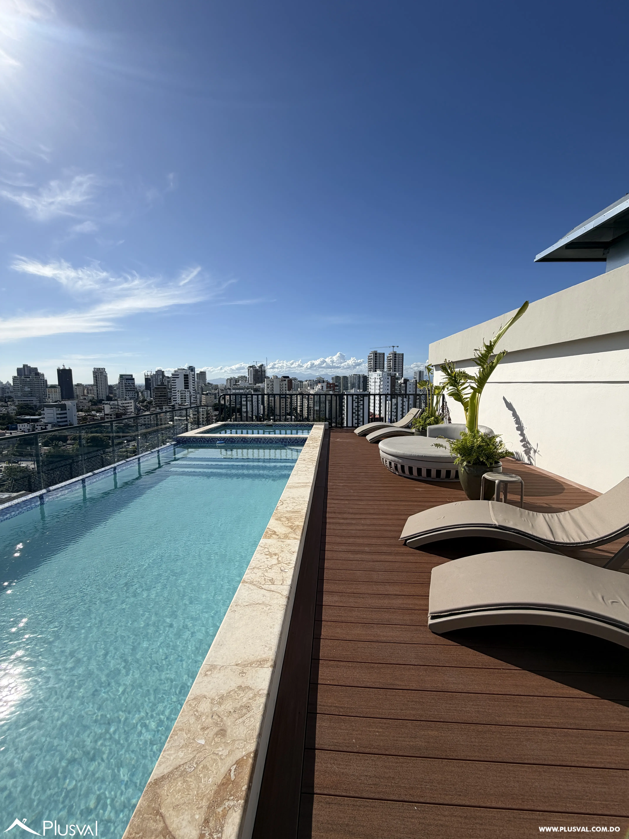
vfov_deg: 102.1
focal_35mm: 14
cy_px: 420
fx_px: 339
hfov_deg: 85.7
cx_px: 314
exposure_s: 1/1848
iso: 20
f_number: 2.2
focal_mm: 2.22
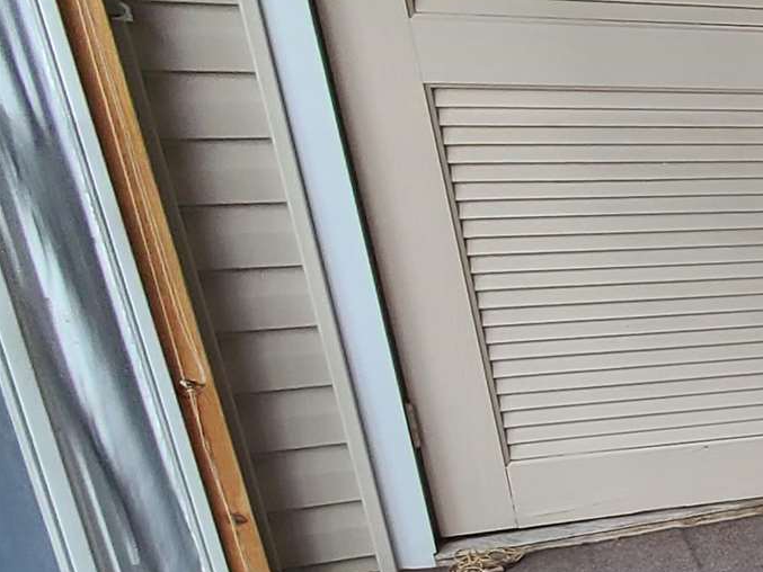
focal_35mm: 59
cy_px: 459
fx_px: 1301
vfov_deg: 24.4
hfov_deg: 16.4
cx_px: 1729
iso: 64
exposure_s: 1/60
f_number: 2.2
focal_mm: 2.2
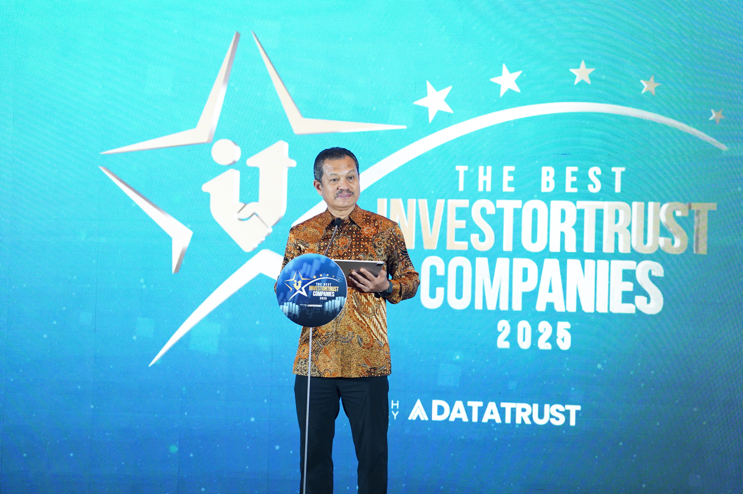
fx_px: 2701
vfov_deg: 10.4
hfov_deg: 15.7
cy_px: 247
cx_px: 372
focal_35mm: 131
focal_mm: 131
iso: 3200
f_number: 4
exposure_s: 1/160
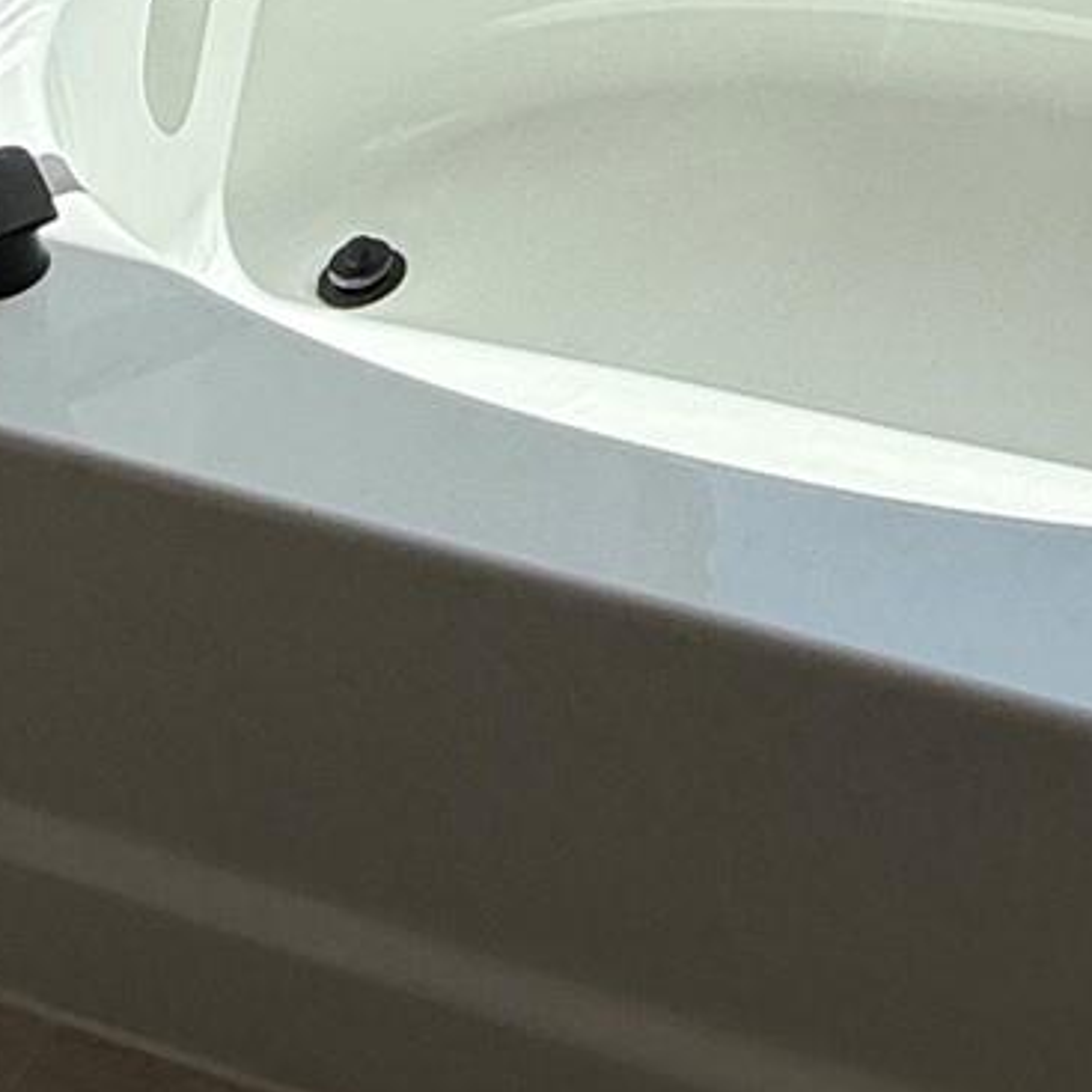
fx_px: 2463
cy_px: -1068
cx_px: 1169
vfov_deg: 17.8
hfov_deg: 23.6
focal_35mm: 69
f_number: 2.2
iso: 50
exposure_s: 1/888
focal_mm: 2.22
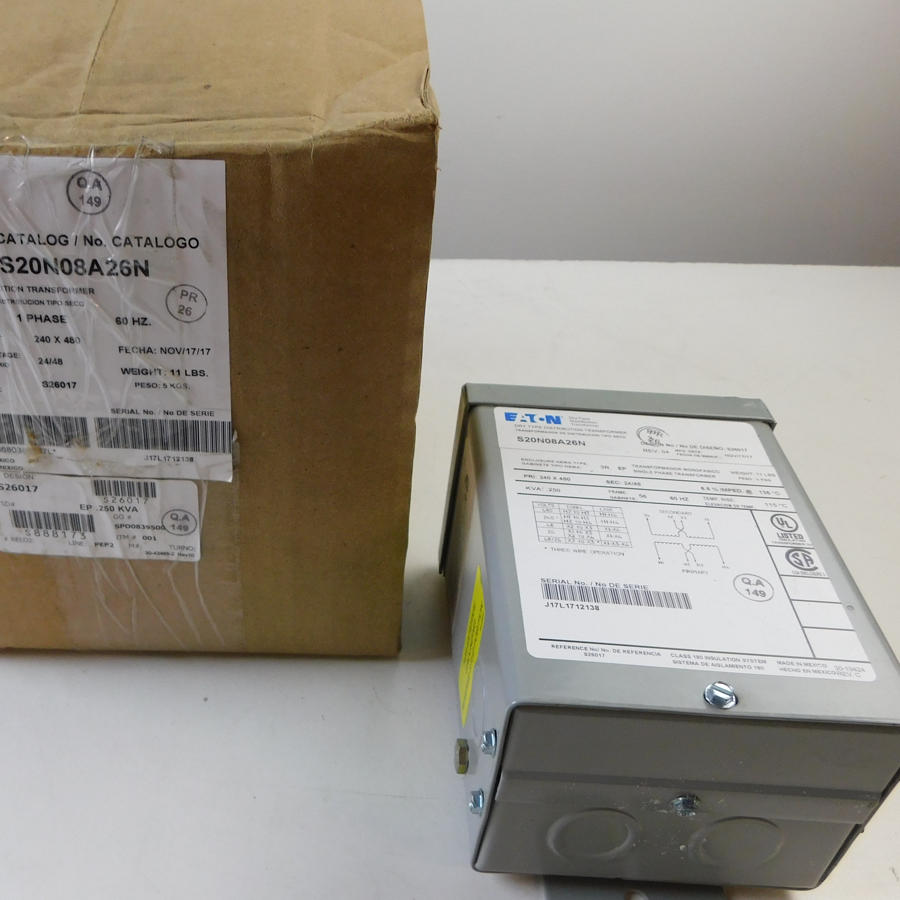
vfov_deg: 50.9
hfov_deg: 50.3
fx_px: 941
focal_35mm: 32
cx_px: 312
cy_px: 514
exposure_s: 1/30
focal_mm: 4
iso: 160
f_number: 3
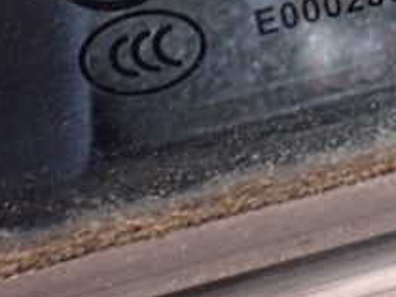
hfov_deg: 22.1
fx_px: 984
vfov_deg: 16.2
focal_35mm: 86
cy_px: -100
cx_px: 377
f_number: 2.3
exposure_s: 1/40
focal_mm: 5.4
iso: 800
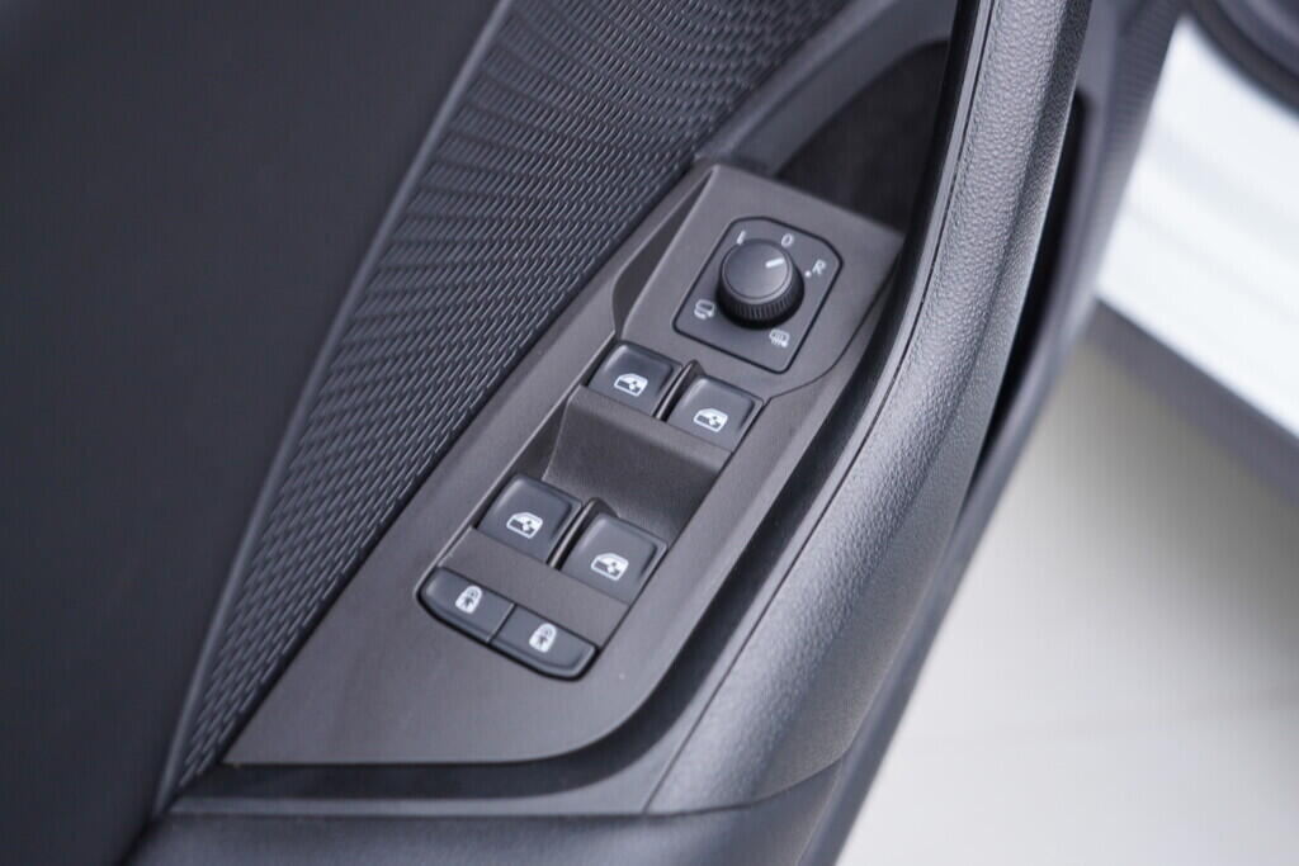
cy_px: 433
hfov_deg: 53.1
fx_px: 1299
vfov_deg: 36.9
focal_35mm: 36
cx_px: 650
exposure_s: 1/40
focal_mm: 24
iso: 200
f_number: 2.8
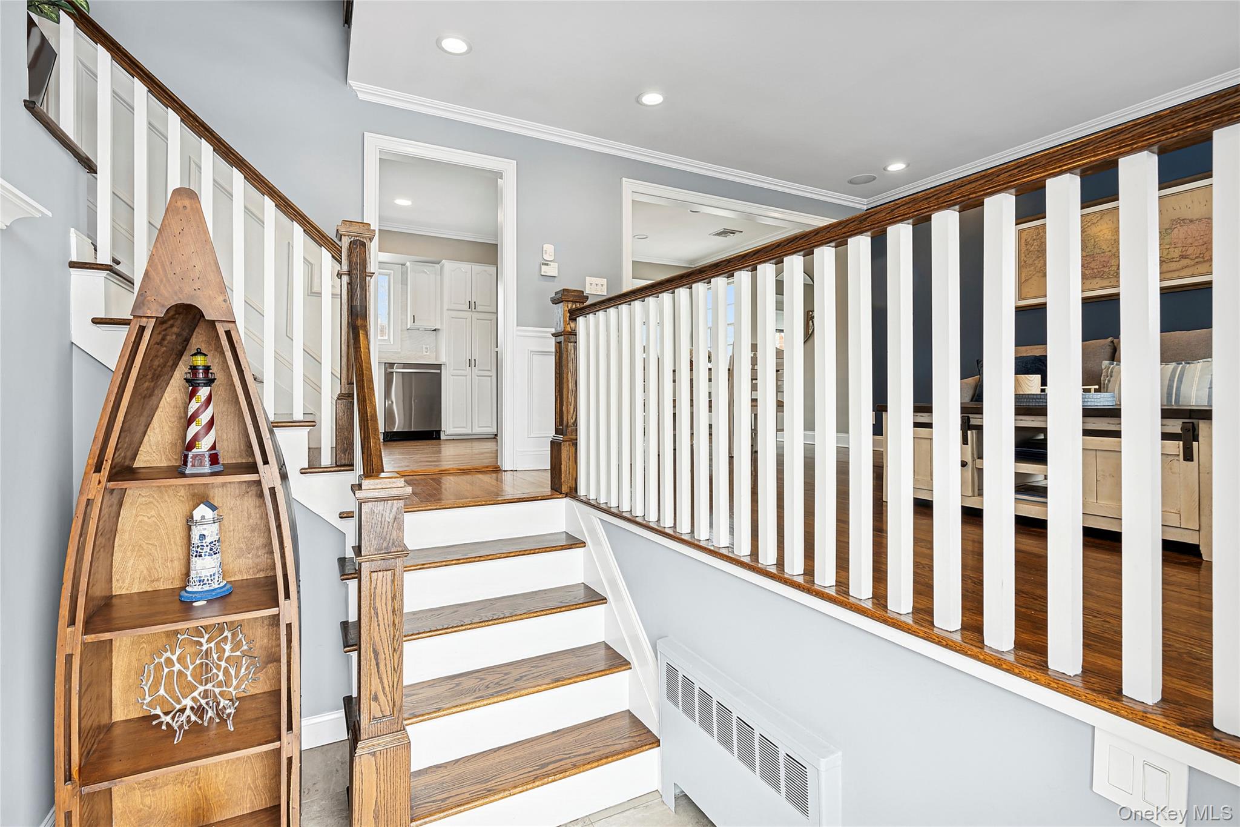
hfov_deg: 93.3
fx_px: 585
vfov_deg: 70.4
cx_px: 620
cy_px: 414
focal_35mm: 17
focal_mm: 17
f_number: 9
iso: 250
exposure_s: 1/20
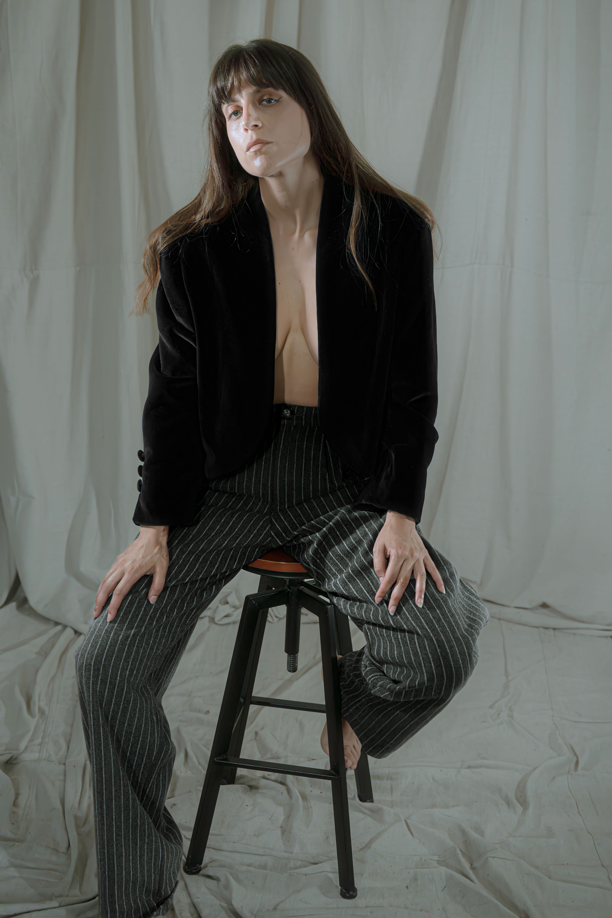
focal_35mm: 44
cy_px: 440
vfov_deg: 44.6
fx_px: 1120
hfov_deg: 30.6
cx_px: 288
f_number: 4
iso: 800
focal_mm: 37.8
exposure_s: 1/400
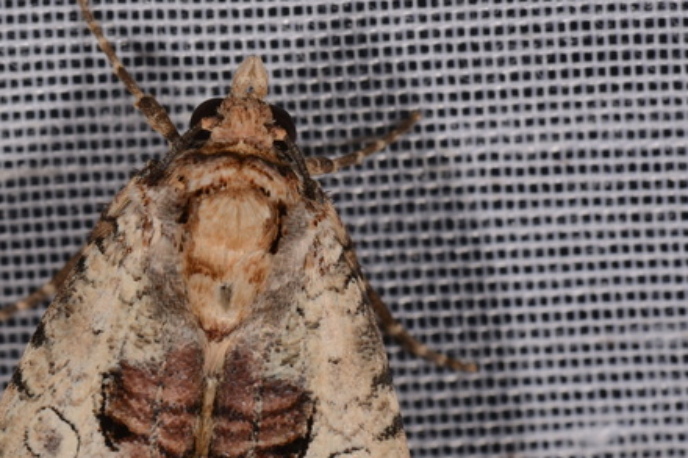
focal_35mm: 229
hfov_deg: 9.0
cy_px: 408
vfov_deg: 6.0
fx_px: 4373
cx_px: 195
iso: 100
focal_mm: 85
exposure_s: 1/60
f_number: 22
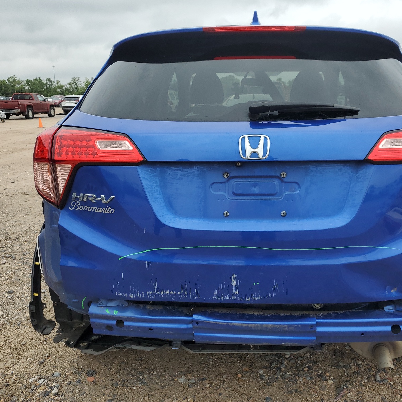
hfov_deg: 52.0
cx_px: 253
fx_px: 407
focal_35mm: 31
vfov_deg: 52.5
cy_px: 199
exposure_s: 1/1111
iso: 50
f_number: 1.5
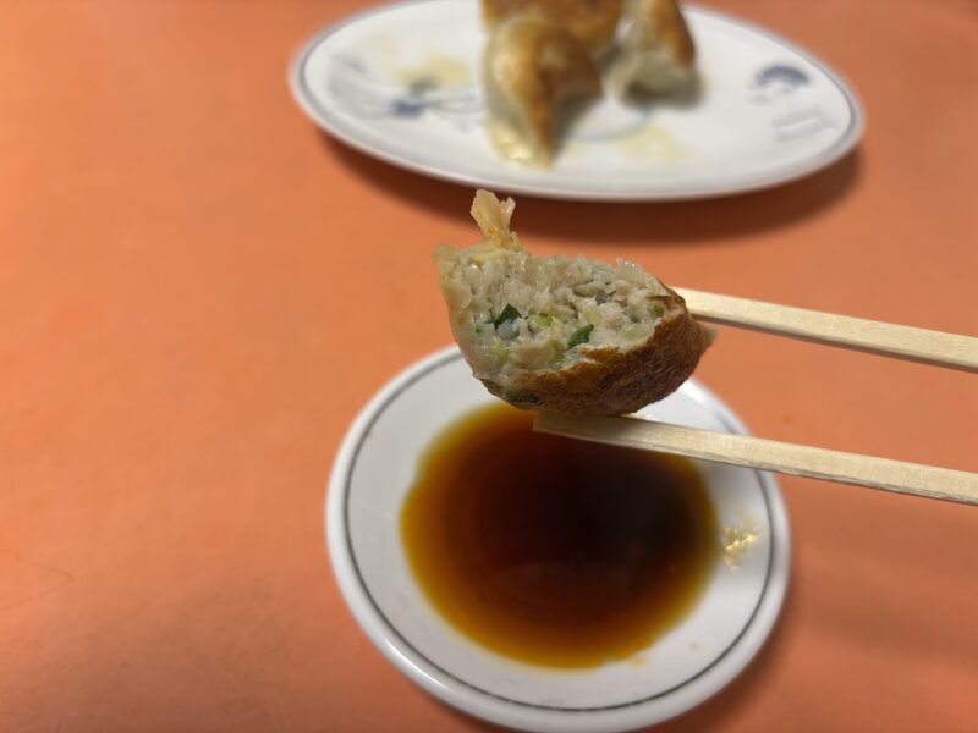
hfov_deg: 67.3
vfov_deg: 53.1
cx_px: 489
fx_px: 735
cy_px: 366
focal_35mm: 26
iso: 80
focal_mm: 5.96
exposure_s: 1/50
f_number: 1.6
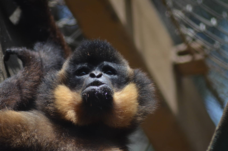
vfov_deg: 3.5
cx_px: 114
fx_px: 2465
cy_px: 76
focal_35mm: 390
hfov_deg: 5.3
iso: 500
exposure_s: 1/1000
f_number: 5
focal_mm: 260
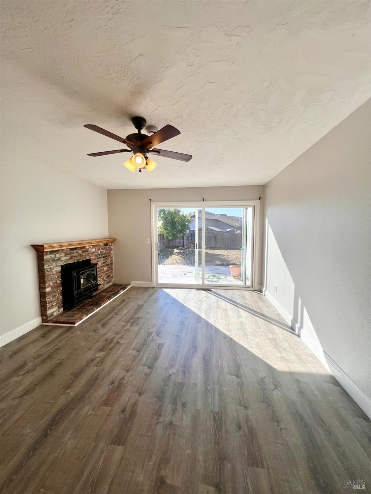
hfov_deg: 89.9
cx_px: 186
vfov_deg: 106.2
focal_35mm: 13
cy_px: 247
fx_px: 186
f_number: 1.8
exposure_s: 1/570
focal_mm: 1.57
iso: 32
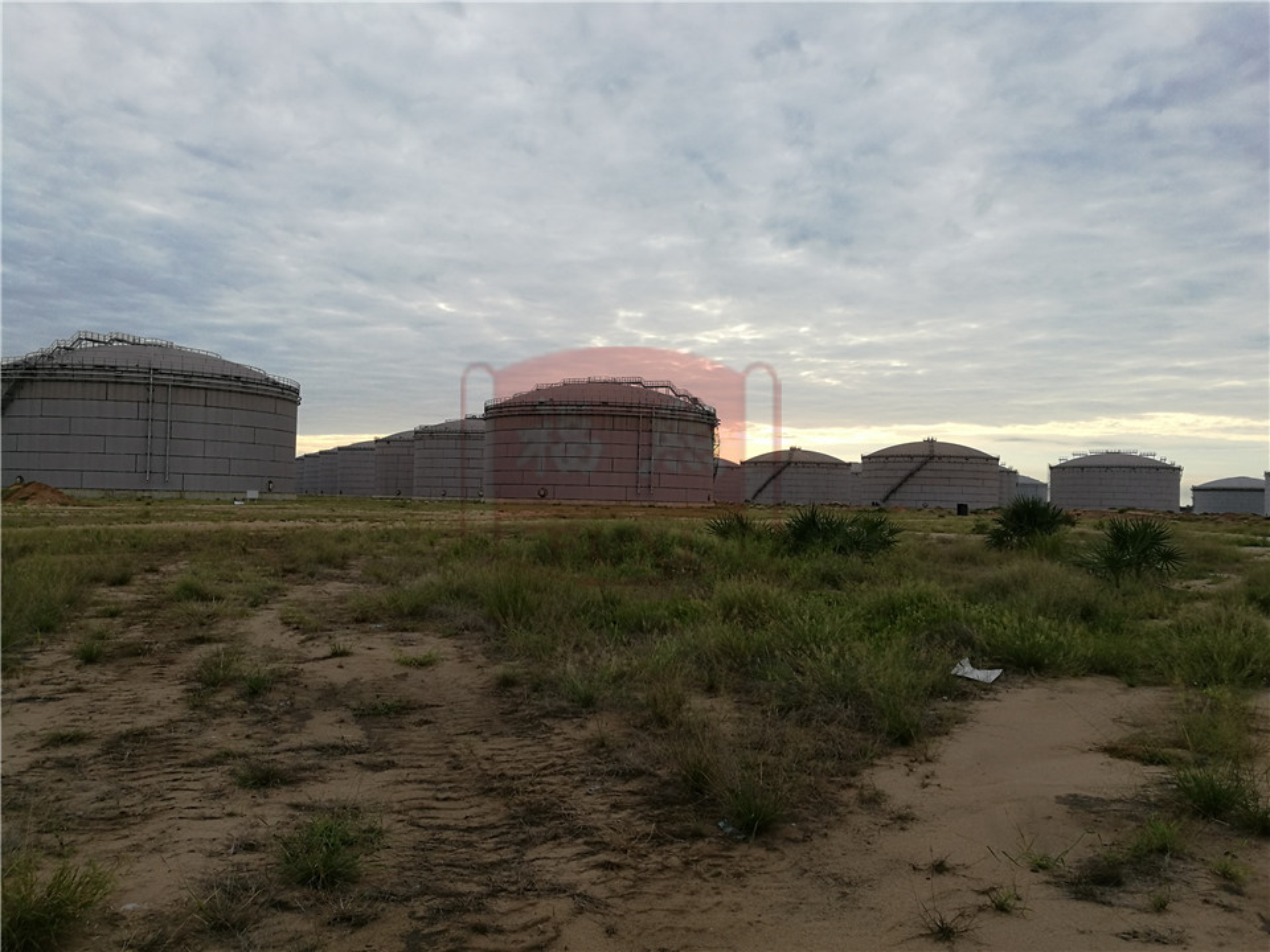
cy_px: 476
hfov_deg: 65.3
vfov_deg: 51.4
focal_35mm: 27
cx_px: 635
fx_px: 991
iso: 50
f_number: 2.2
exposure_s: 1/436
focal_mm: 4.5
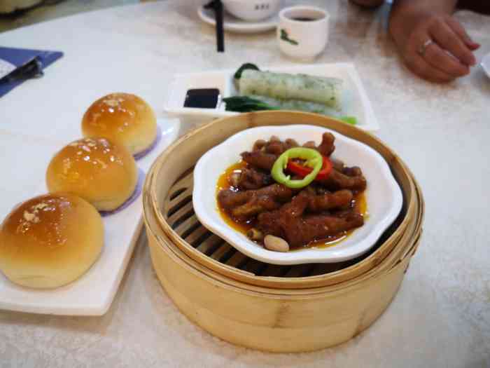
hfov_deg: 65.3
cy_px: 184
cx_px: 245
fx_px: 382
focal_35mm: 27
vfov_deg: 51.4
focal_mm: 3.95
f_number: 1.6
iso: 500
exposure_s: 1/100
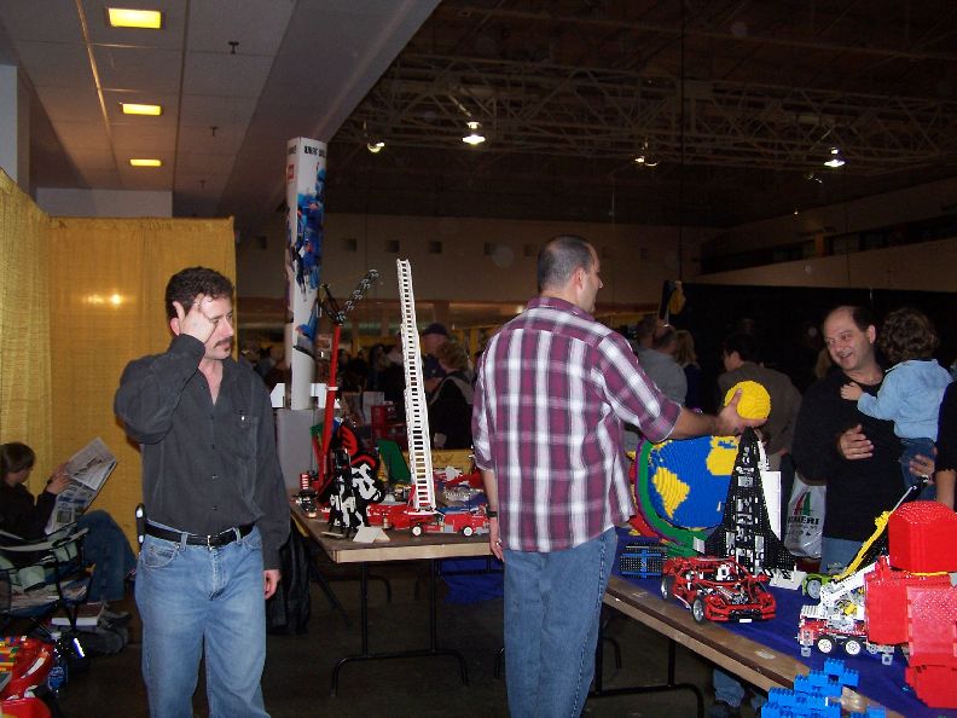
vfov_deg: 37.7
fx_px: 1051
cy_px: 359
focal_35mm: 38
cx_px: 478
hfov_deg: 49.0
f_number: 2.8
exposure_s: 1/60
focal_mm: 6.3
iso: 140
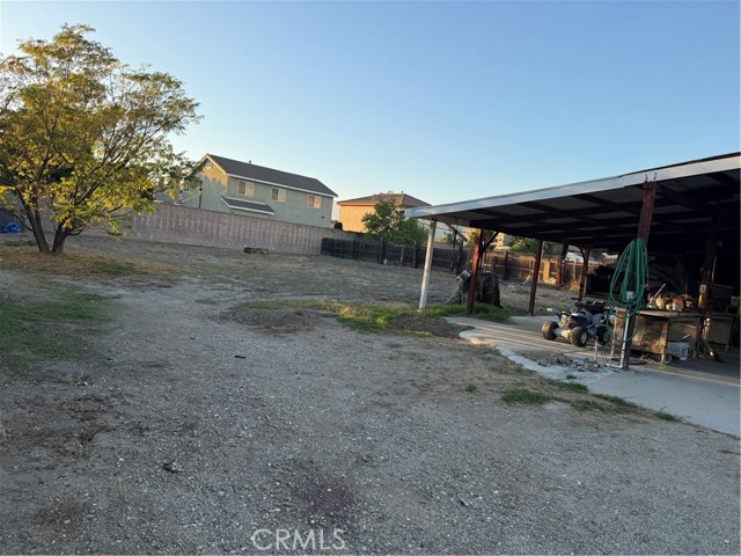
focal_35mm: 24
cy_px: 278
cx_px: 370
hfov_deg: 71.6
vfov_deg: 56.8
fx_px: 514
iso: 80
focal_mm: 6.76
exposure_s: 1/1060
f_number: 1.78
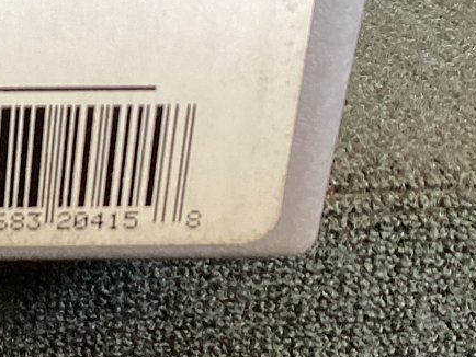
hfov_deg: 16.4
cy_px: 195
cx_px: -270
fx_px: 1486
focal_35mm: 108
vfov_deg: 13.7
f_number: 2.4
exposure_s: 1/50
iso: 100
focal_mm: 3.3
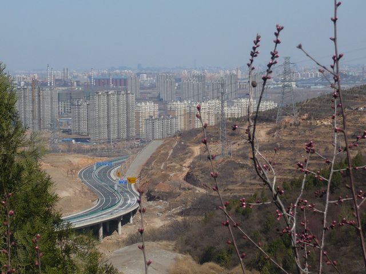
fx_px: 1364
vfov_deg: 11.5
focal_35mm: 129
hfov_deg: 15.3
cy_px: 137
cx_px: 183
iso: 100
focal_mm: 14.1
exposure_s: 1/640
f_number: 5.2
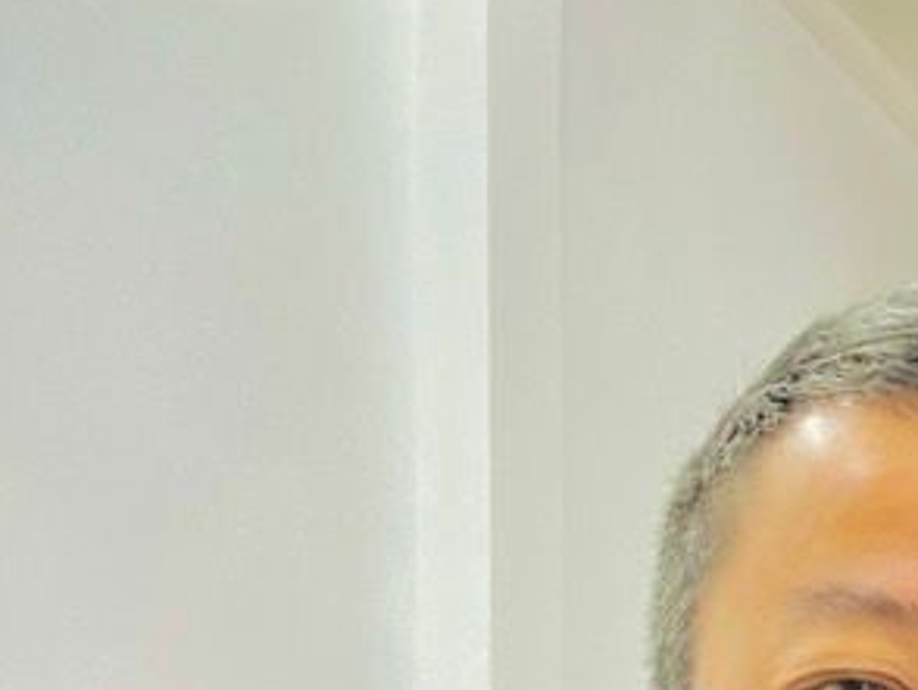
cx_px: 1586
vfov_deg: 17.2
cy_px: 930
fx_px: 2123
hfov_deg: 19.3
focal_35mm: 80
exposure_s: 1/50
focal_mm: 2.71
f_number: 2.2
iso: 250
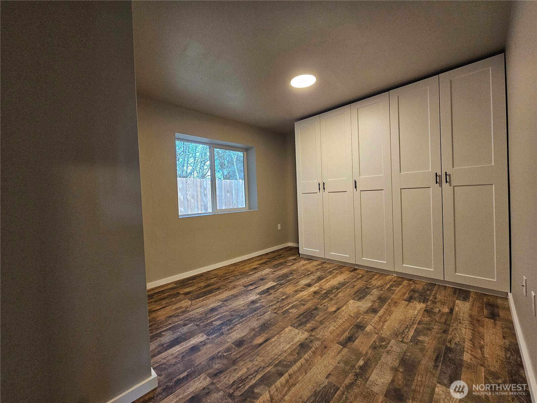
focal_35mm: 13
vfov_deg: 89.9
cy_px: 202
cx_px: 268
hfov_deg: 106.2
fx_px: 202
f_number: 2.2
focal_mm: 2.2
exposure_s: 1/60
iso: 200
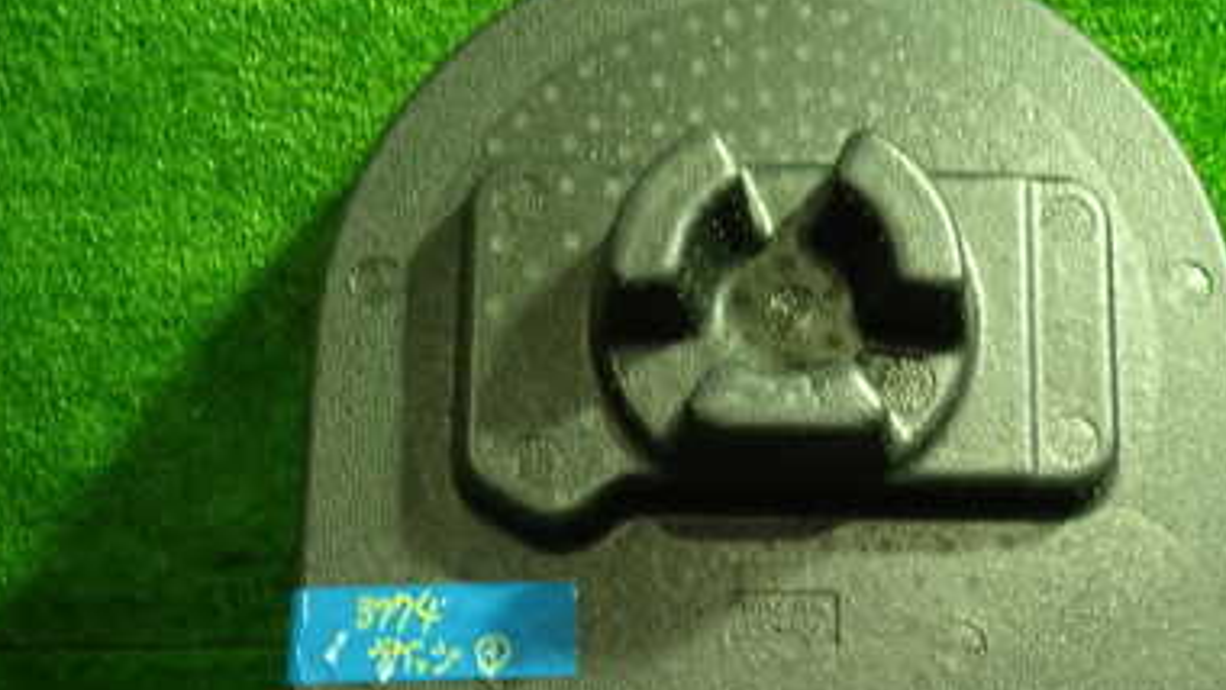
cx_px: 819
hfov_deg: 46.6
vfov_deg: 27.3
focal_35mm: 43
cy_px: 529
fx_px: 1398
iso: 320
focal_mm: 4.5
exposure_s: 1/30
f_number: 2
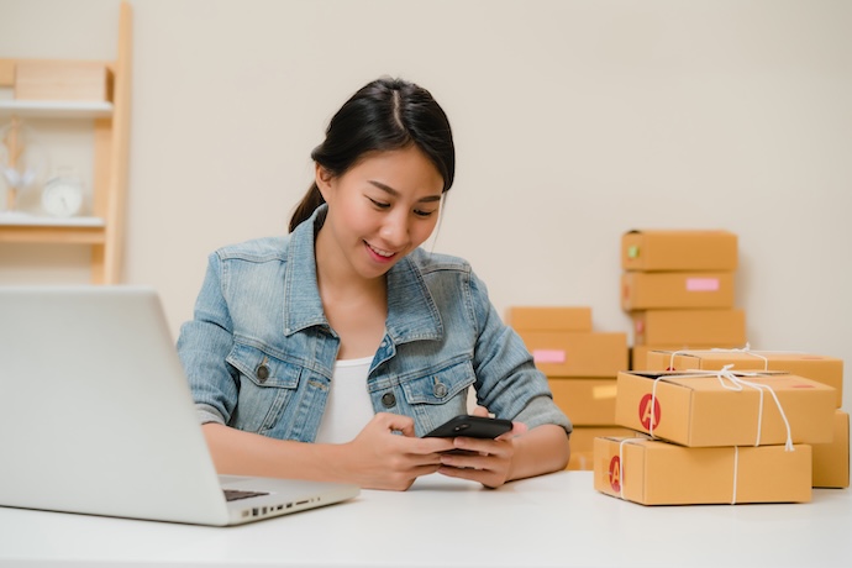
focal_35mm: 55
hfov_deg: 36.2
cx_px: 426
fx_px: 1302
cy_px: 284
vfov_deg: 24.6
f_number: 3.5
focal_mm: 55
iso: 800
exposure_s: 1/100
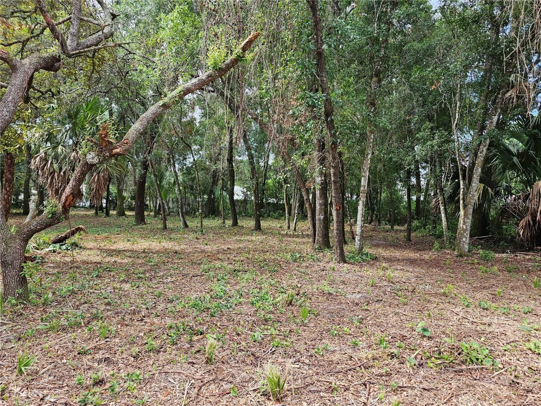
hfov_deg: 73.9
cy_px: 203
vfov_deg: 58.9
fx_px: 359
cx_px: 270
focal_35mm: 23
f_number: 1.7
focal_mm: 6.3
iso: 25
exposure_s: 1/120
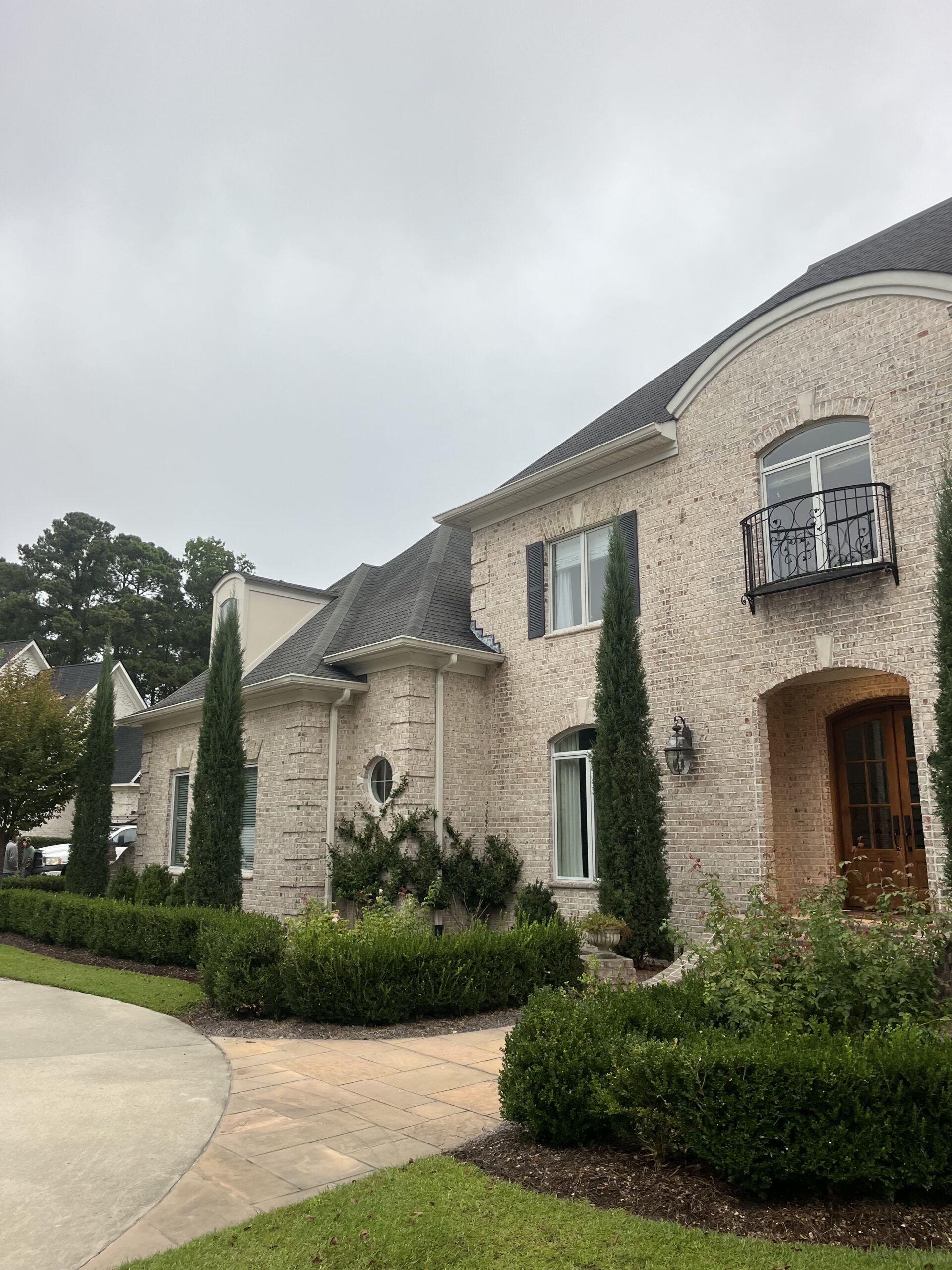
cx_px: 476
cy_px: 635
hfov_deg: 53.1
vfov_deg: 67.3
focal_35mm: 26
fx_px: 953
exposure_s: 1/122
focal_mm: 5.1
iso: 40
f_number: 1.6
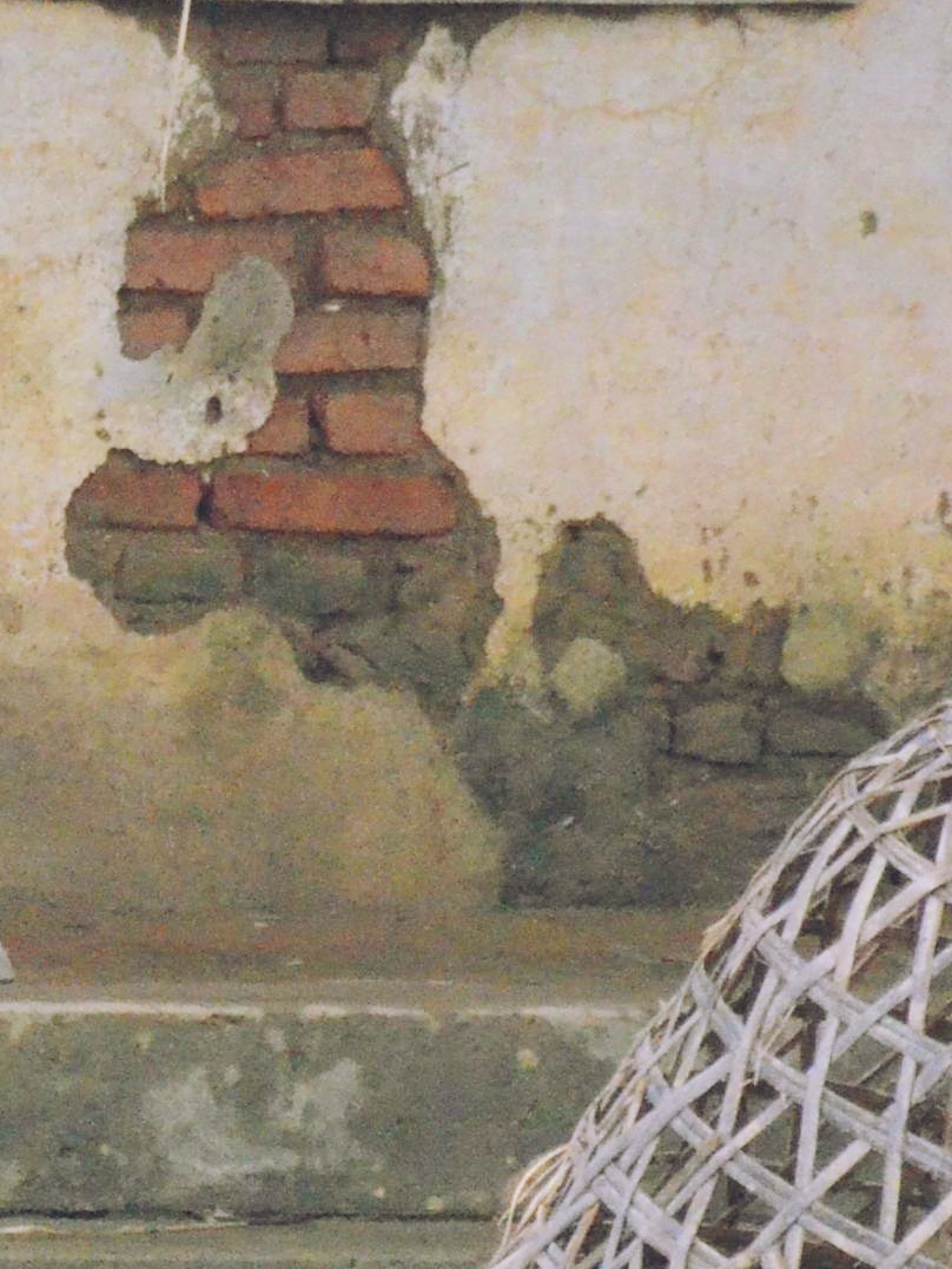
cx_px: -914
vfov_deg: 2.2
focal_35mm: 922
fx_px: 33802
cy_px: 590
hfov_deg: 1.6
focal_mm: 140
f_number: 5.6
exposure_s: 1/2000
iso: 3200
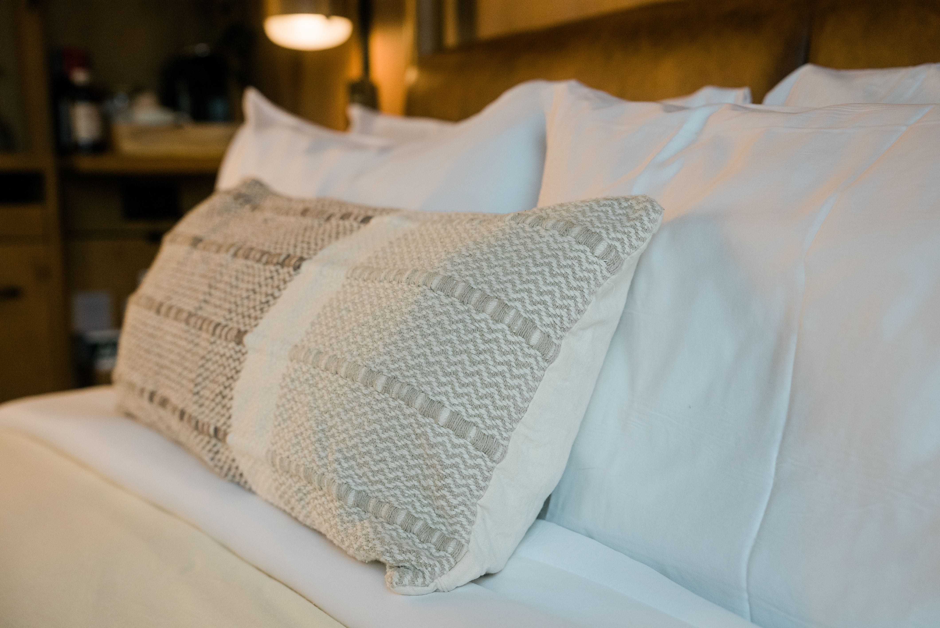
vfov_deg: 26.0
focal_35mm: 52
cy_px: 314
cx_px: 470
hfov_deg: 38.2
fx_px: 1358
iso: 1000
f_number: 4
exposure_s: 1/160
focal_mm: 52
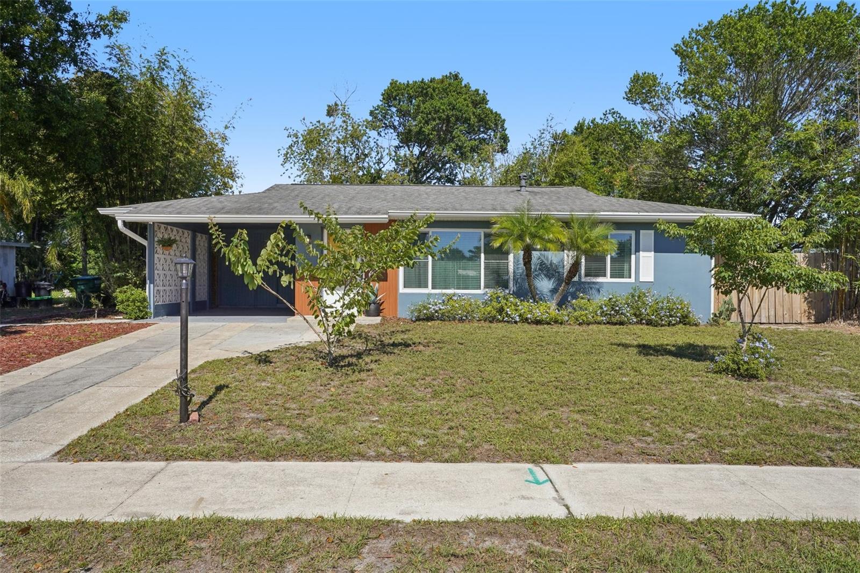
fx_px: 573
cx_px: 430
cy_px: 286
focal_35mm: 24
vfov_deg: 53.1
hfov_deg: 73.8
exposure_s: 1/60
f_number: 18
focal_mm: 24
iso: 100
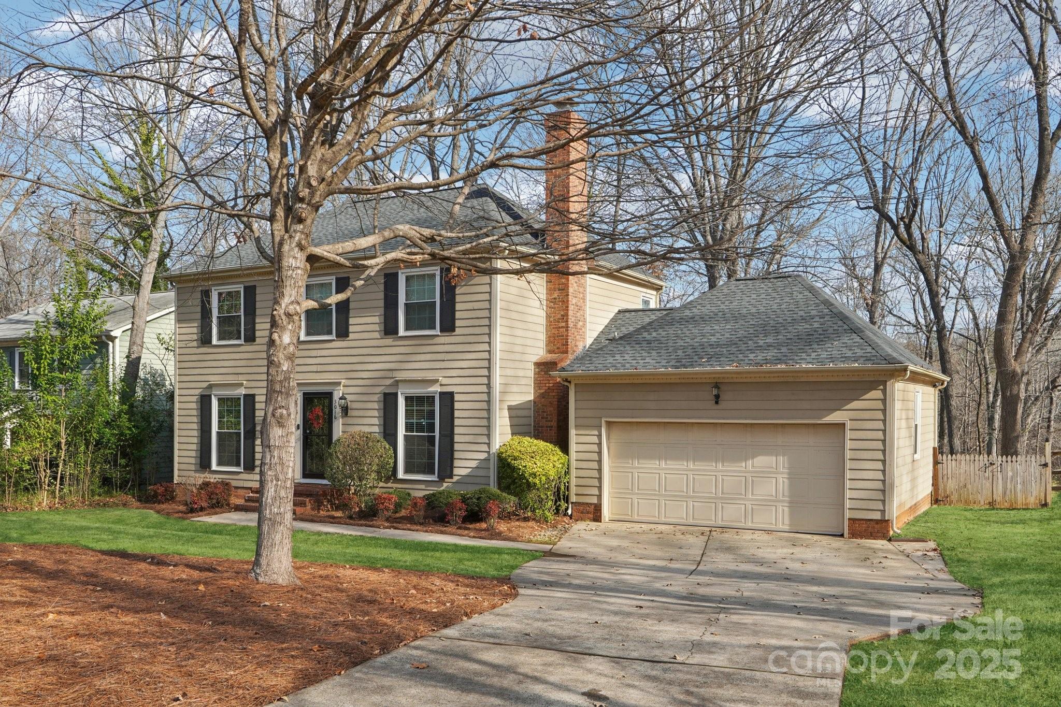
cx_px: 530
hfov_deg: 61.9
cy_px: 354
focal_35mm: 30
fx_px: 884
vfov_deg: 43.6
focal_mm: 20
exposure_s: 1/60
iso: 100
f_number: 8
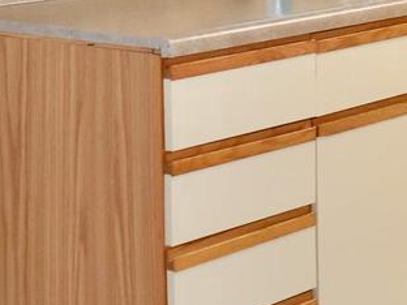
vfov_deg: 10.8
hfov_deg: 13.9
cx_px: 618
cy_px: -138
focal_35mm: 133
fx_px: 1564
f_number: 4.5
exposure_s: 1/200
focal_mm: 20
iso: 800
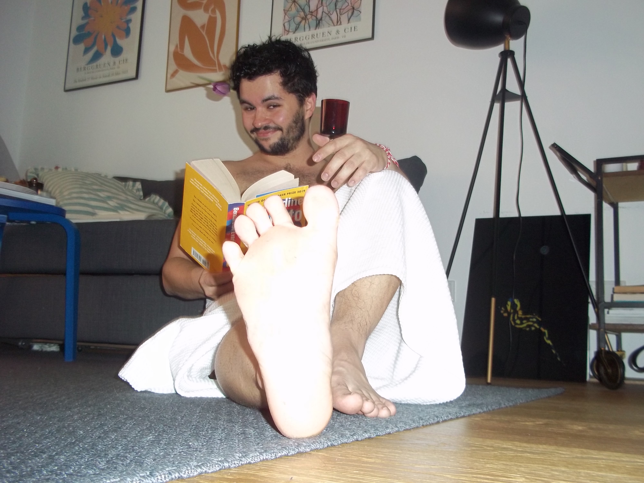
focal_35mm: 36
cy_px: 242
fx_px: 670
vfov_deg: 39.7
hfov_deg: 51.4
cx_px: 322
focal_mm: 6.5
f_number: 3.1
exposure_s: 1/30
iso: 160
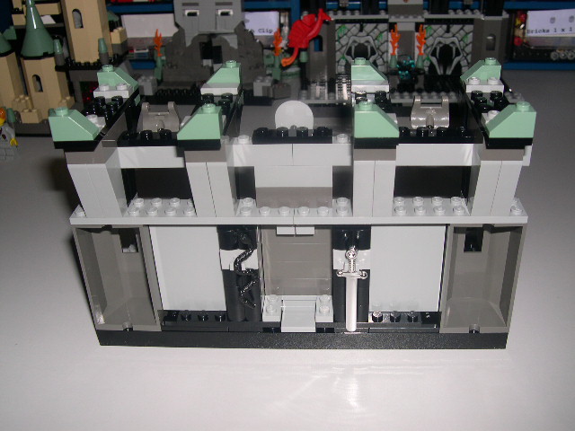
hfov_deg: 49.0
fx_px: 631
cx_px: 288
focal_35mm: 38
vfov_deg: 37.7
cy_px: 216
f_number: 7.6
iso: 100
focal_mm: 8
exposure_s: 1/60
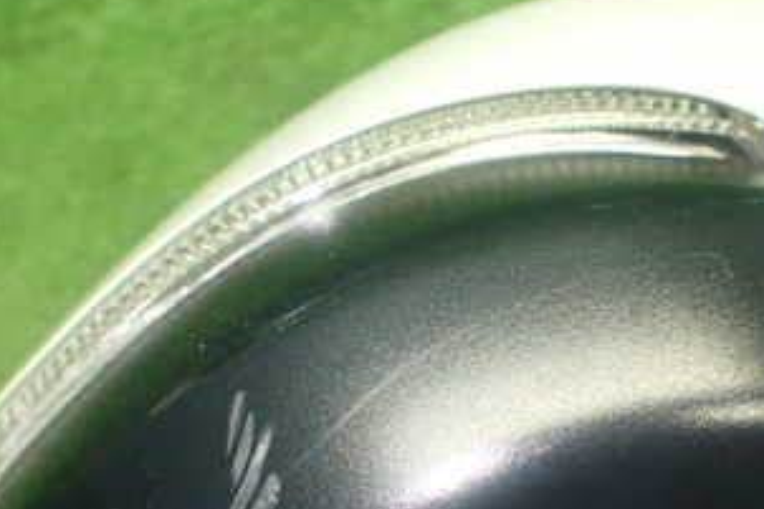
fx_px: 1315
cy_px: 410
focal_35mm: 62
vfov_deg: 21.6
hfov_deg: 32.4
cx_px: 339
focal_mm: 5.4
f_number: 2.3
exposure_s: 1/125
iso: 800
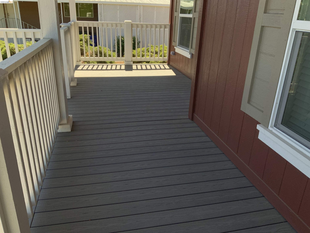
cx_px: 155
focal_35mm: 29
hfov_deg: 61.7
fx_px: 260
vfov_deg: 48.2
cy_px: 116
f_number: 1.8
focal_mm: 3
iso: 16
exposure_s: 1/1279
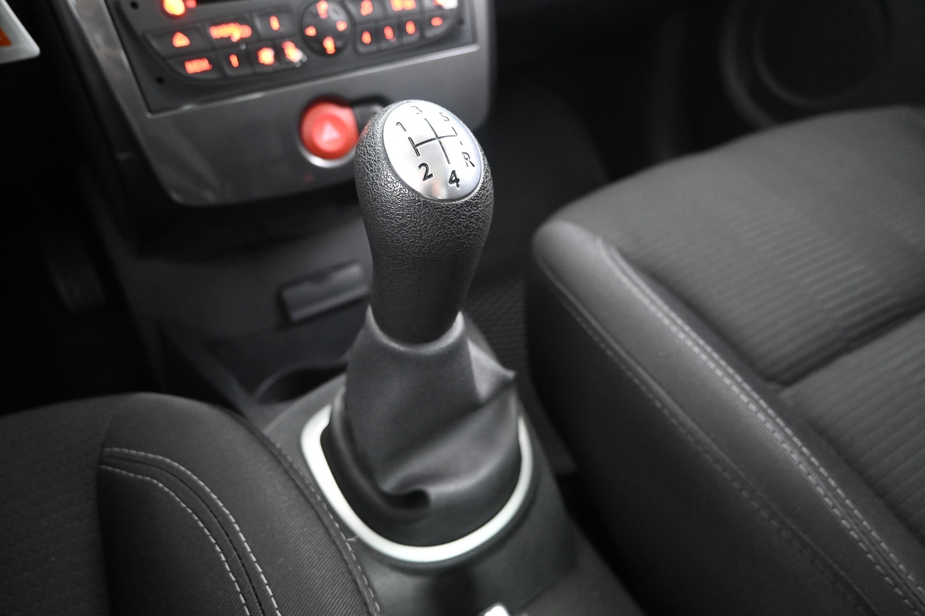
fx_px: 617
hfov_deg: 73.7
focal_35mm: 24
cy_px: 308
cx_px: 462
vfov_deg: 53.1
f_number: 3.5
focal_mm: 16
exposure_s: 1/6
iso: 2500
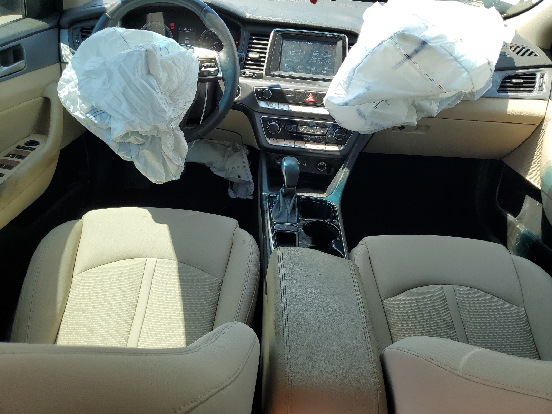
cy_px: 207
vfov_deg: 53.1
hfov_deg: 67.3
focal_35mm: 26
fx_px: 415
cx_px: 276
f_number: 1.5
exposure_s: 1/556
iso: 50
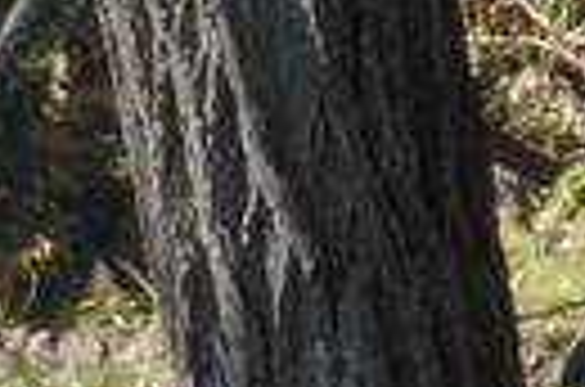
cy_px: 526
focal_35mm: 1273
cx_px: -342
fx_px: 20636
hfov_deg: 1.6
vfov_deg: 1.1
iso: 80
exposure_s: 1/125
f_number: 4.4
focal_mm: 27.6
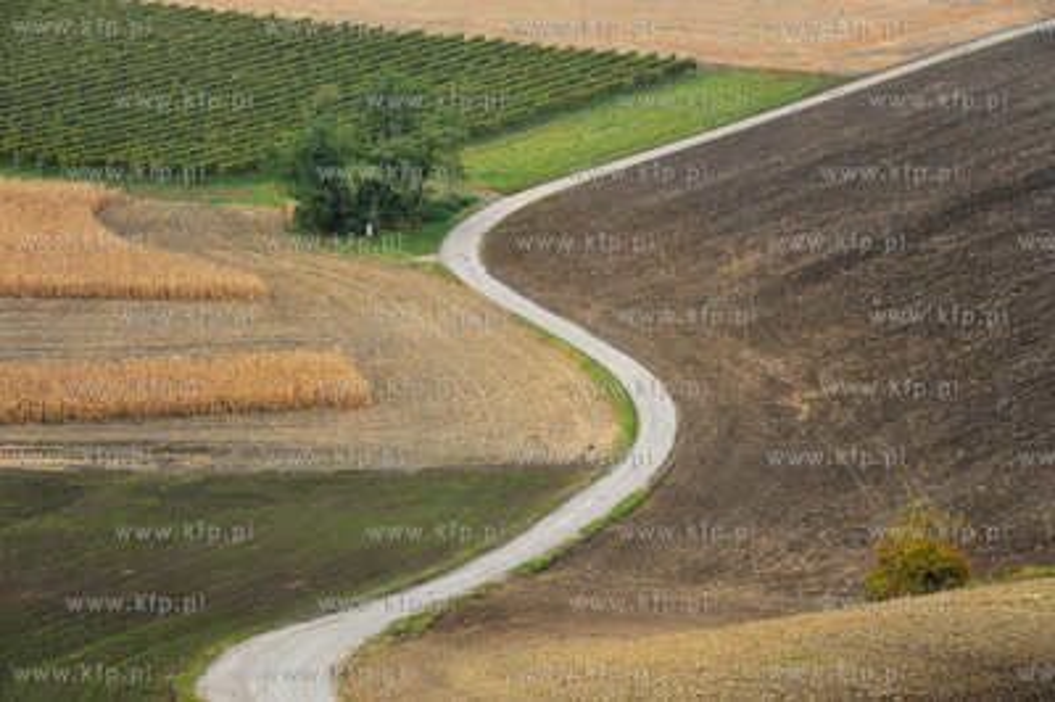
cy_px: 351
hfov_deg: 12.8
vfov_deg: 8.6
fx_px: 4685
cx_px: 528
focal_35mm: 160
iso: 3200
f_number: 11
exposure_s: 1/100
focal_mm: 160
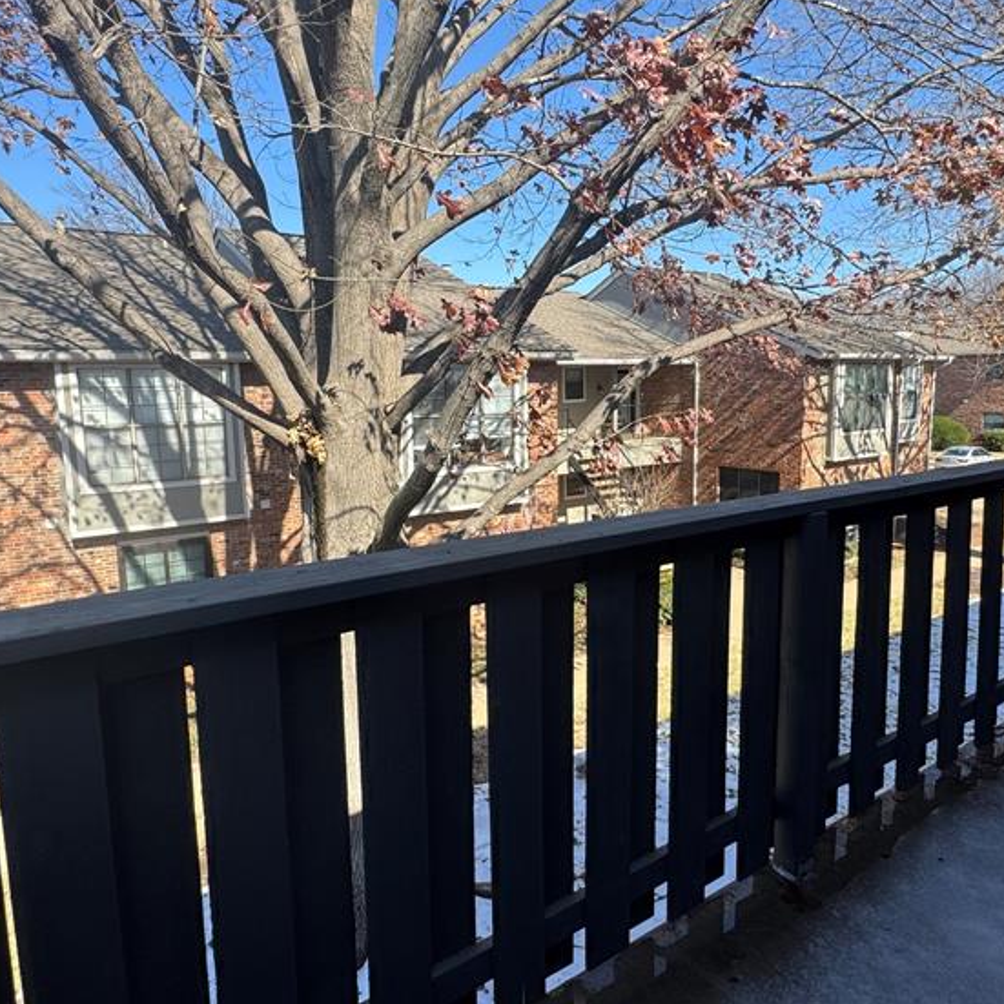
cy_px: 481
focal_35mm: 23
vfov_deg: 67.2
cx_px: 516
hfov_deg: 67.2
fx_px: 755
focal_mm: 2.22
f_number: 2.2
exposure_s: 1/771
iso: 40
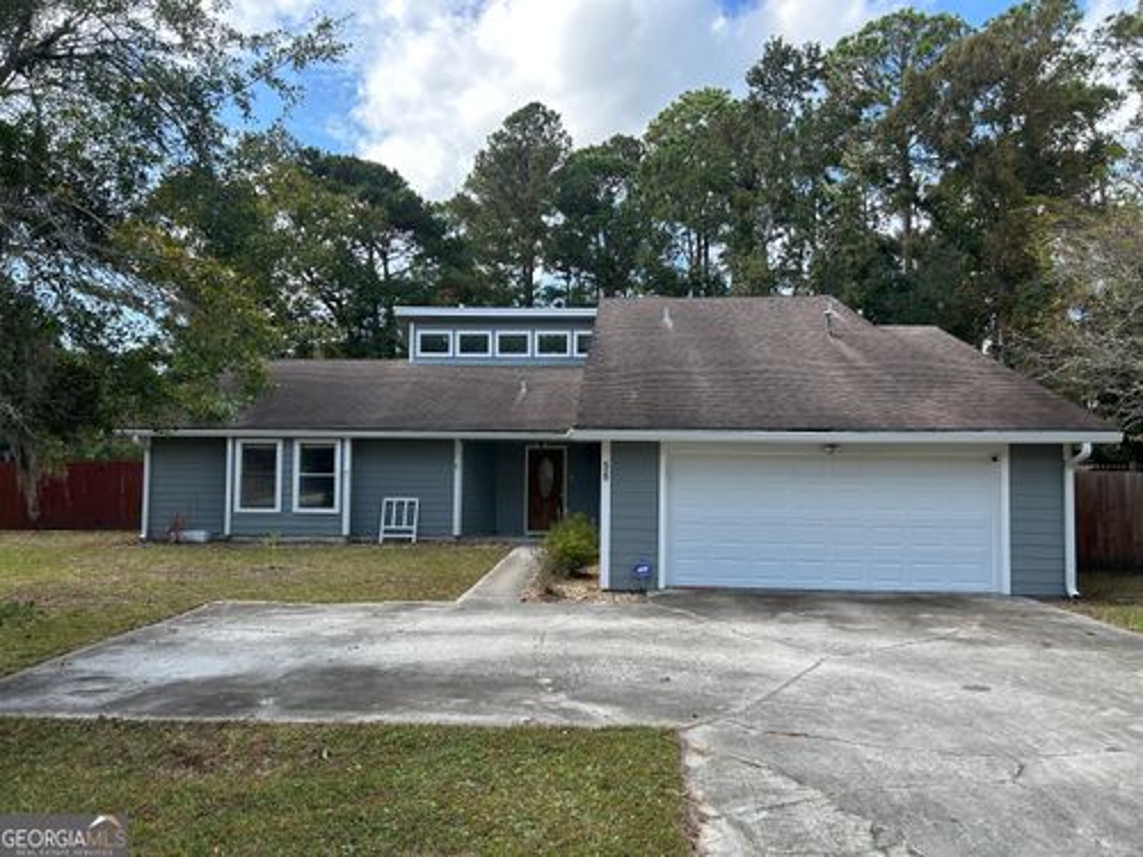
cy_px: 428
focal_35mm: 26
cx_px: 572
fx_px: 859
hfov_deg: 67.3
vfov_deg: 53.1
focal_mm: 5.7
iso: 50
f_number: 1.5
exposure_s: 1/949
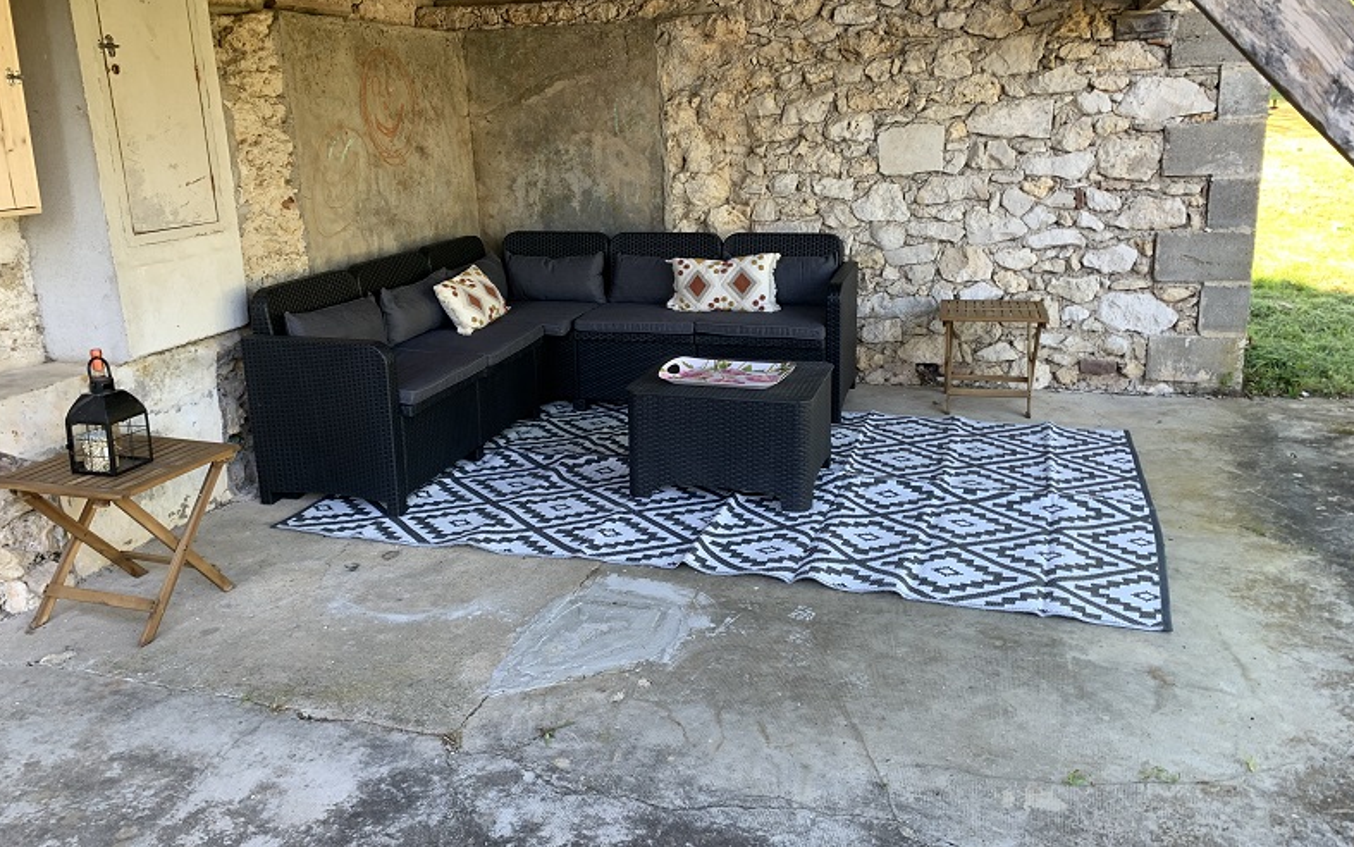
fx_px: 1033
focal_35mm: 28
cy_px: 372
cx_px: 683
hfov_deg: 66.5
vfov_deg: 44.5
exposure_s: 1/121
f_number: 1.8
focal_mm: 4.25
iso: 50
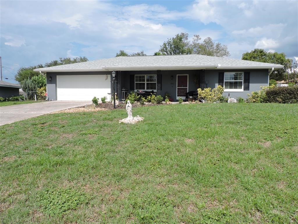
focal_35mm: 24
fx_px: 207
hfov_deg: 71.6
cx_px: 149
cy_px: 112
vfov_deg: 56.8
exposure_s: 1/1250
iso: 100
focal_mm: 4.3
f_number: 3
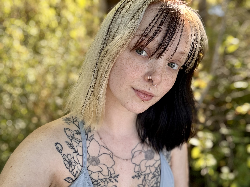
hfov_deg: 60.0
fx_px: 217
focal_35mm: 30
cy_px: 94
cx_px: 125
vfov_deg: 46.8
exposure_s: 1/121
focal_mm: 2.69
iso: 80
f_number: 1.9
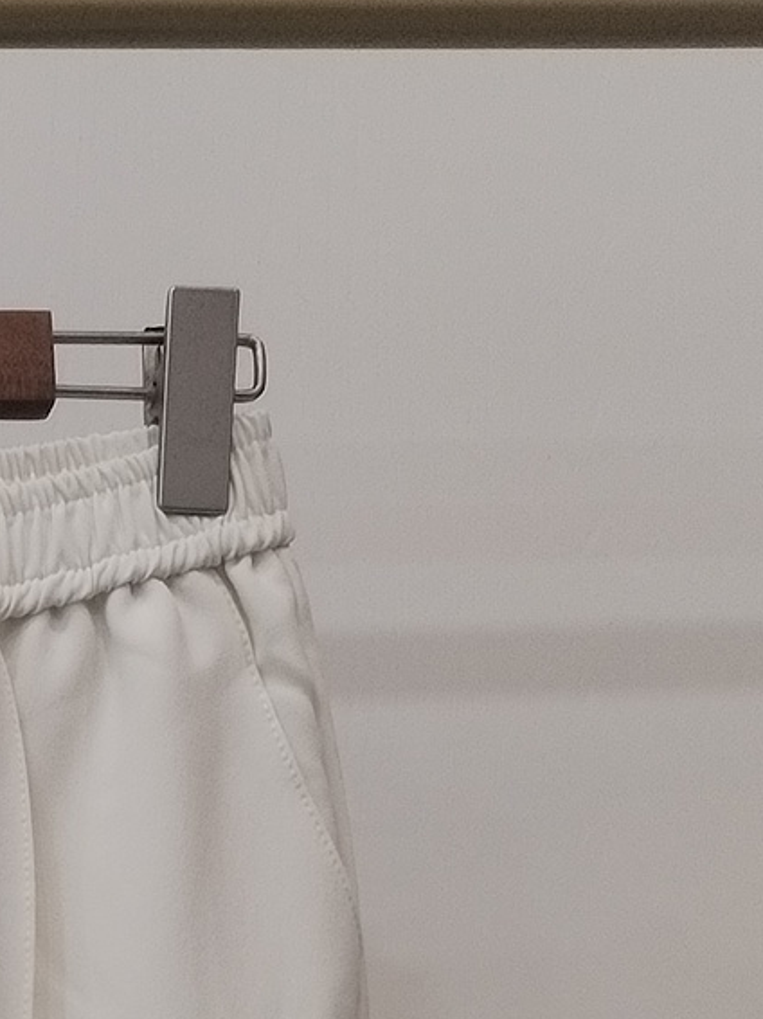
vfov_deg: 13.9
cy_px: 1932
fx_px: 3618
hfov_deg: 11.2
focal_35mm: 123
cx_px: -632
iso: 177
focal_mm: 4.75
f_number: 1.8
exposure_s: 1/50
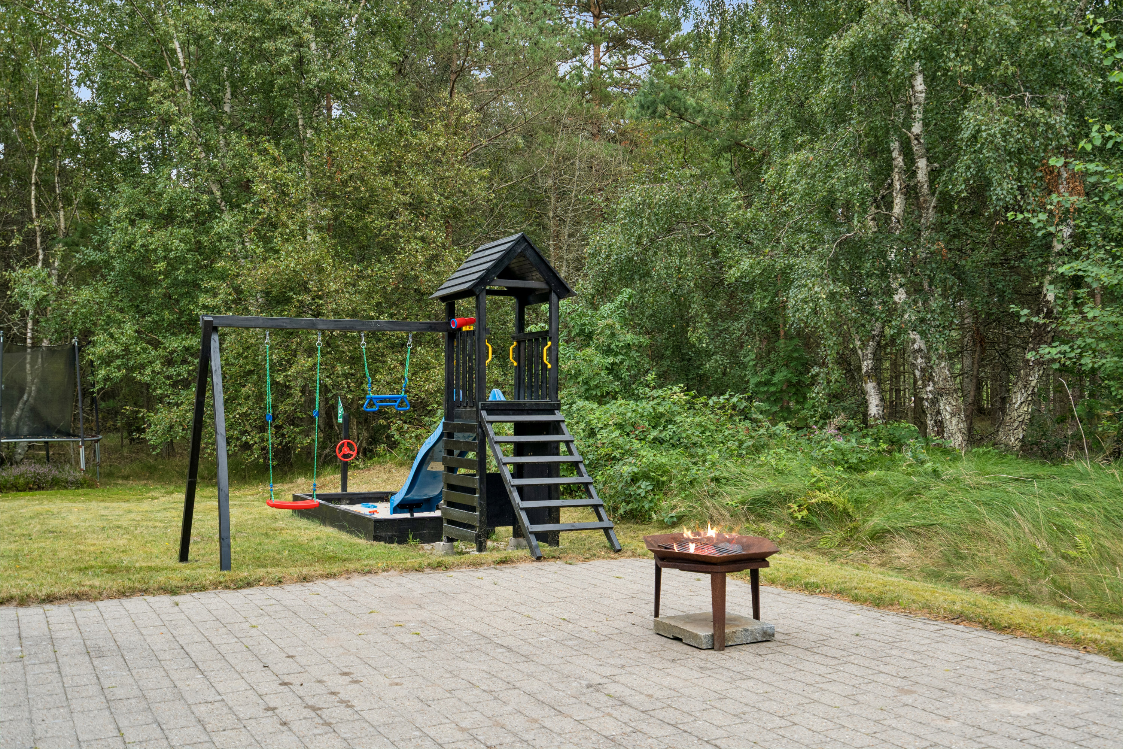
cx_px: 562
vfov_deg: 37.9
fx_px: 1092
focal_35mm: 35
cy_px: 374
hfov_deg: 54.4
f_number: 5
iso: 400
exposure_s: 1/400
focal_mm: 35
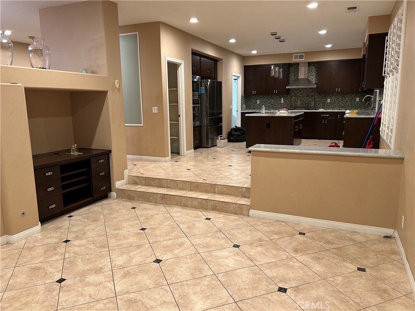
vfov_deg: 53.1
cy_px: 156
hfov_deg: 67.3
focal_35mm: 26
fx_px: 312
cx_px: 208
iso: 160
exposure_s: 1/60
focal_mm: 5.7
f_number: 1.5
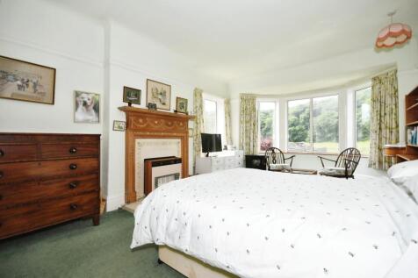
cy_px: 139
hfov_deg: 100.4
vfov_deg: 77.3
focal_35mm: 15
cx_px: 209
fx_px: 174
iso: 400
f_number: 8
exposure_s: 1/250
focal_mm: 10
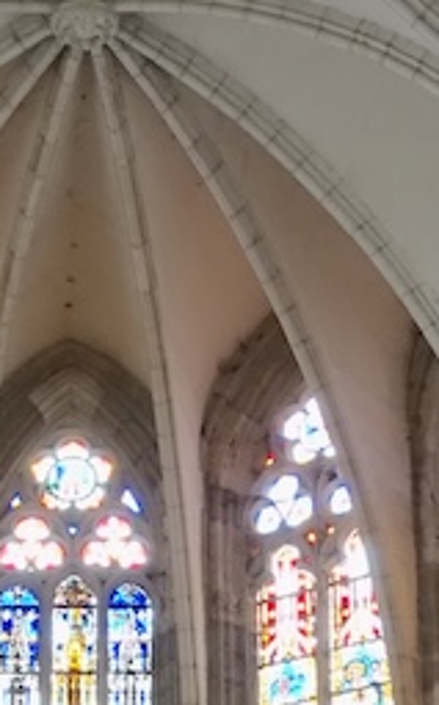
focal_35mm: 176
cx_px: 35
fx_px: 3375
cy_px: 1178
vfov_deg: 11.3
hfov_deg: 7.4
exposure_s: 1/50
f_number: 4
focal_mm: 16.09
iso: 640
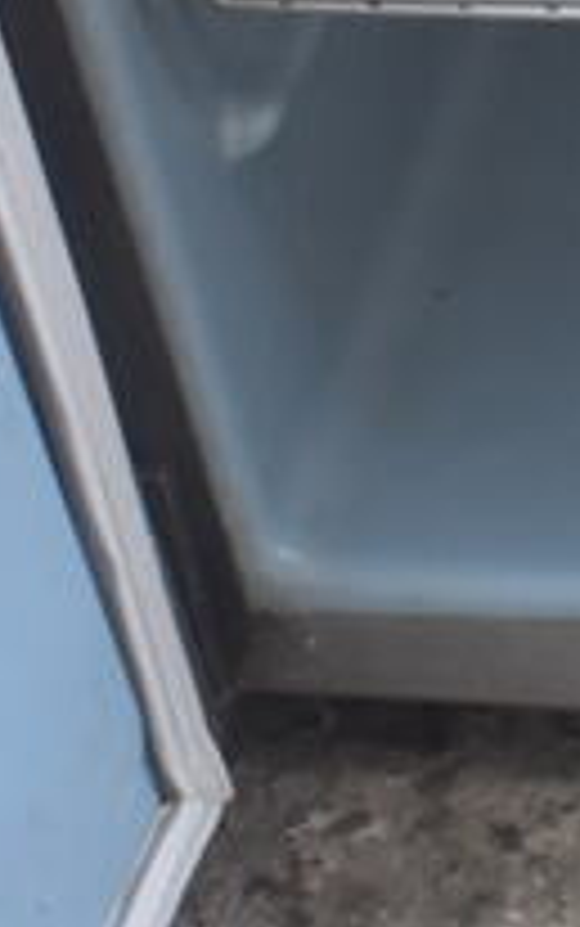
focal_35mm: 122
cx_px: 1182
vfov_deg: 16.7
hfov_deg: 9.9
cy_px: -38
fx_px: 3081
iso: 1400
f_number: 3.5
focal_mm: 18
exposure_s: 1/125
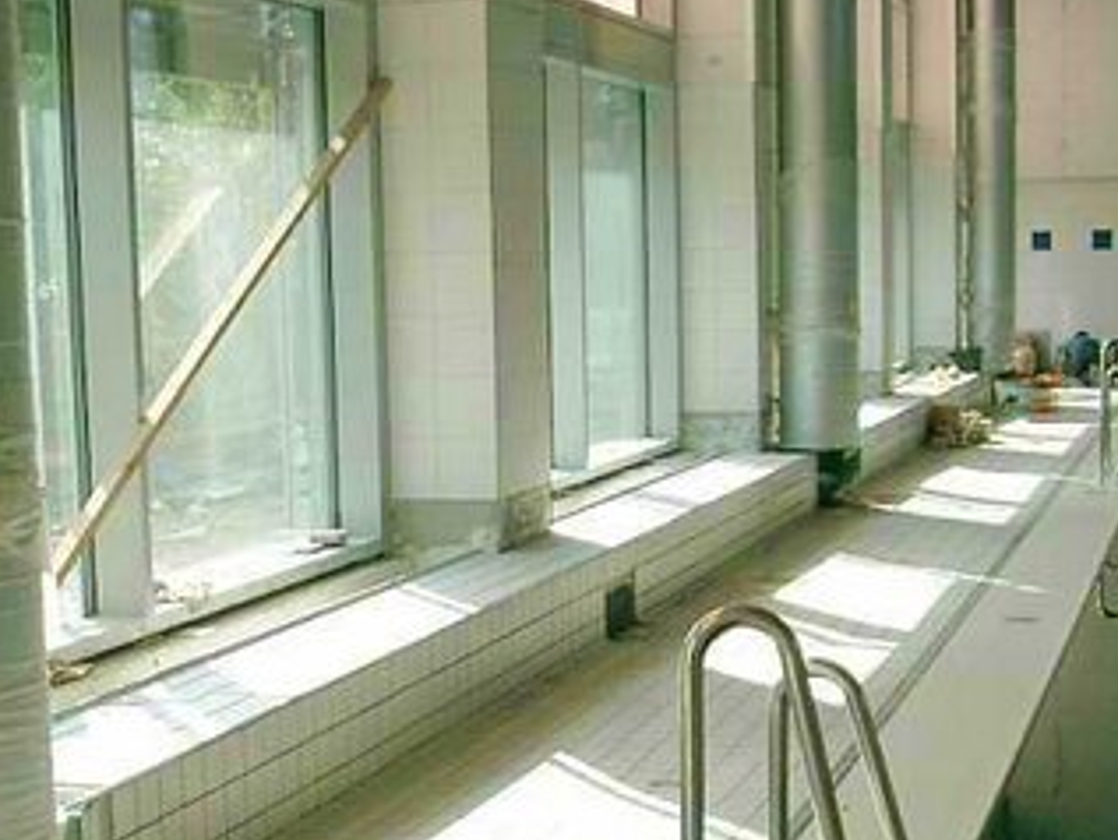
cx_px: 427
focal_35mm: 70
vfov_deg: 20.7
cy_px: 706
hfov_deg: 27.7
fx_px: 2262
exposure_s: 1/640
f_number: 2.6
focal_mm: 7.6
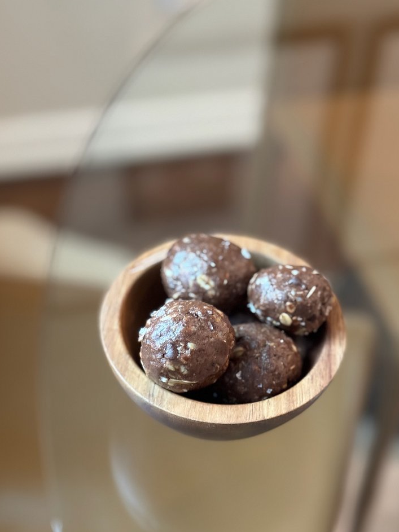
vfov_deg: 34.9
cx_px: 207
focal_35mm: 55
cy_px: 292
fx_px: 845
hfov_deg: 26.6
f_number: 1.78
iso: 500
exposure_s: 1/30
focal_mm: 6.76
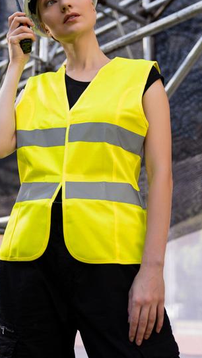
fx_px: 581
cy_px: 155
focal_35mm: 61
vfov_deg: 34.3
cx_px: 85
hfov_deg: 19.7
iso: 320
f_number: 2.8
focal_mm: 44
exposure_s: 1/500
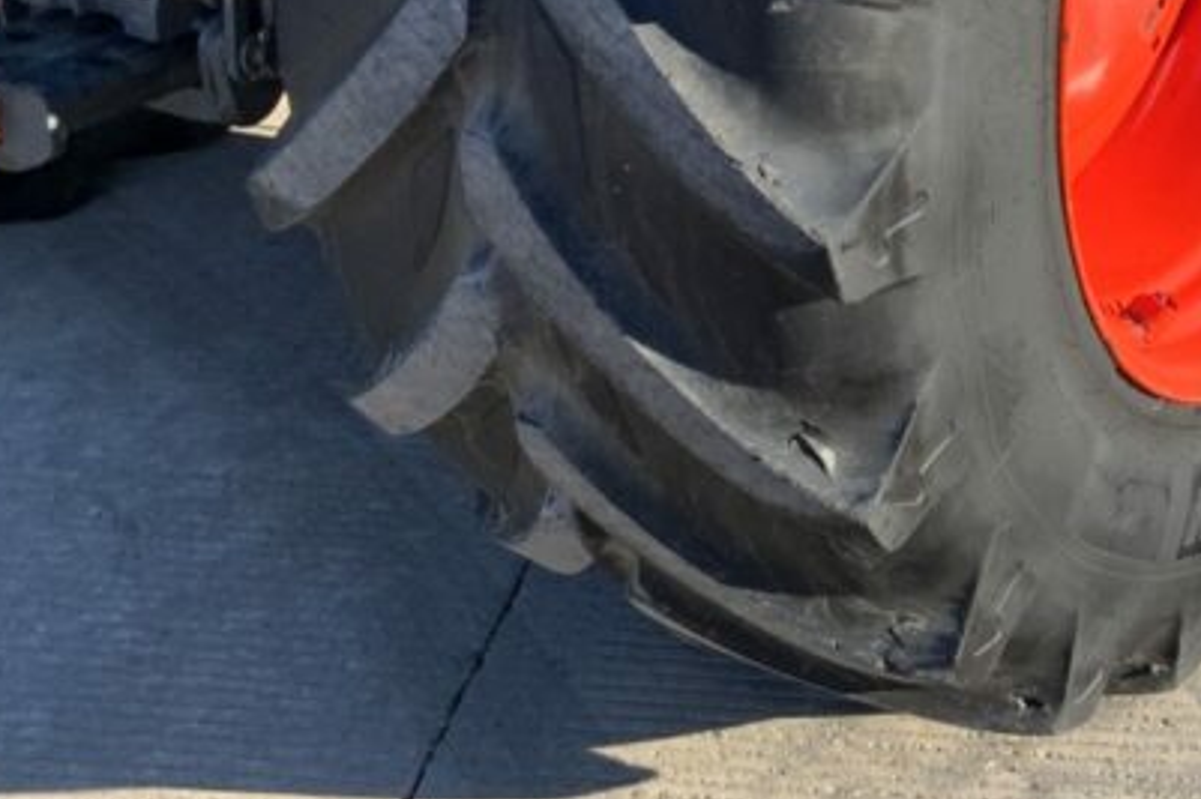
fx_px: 2568
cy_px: -63
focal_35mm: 77
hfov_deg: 25.6
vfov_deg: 17.2
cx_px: 1060
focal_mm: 3
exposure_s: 1/529
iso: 16
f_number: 1.8
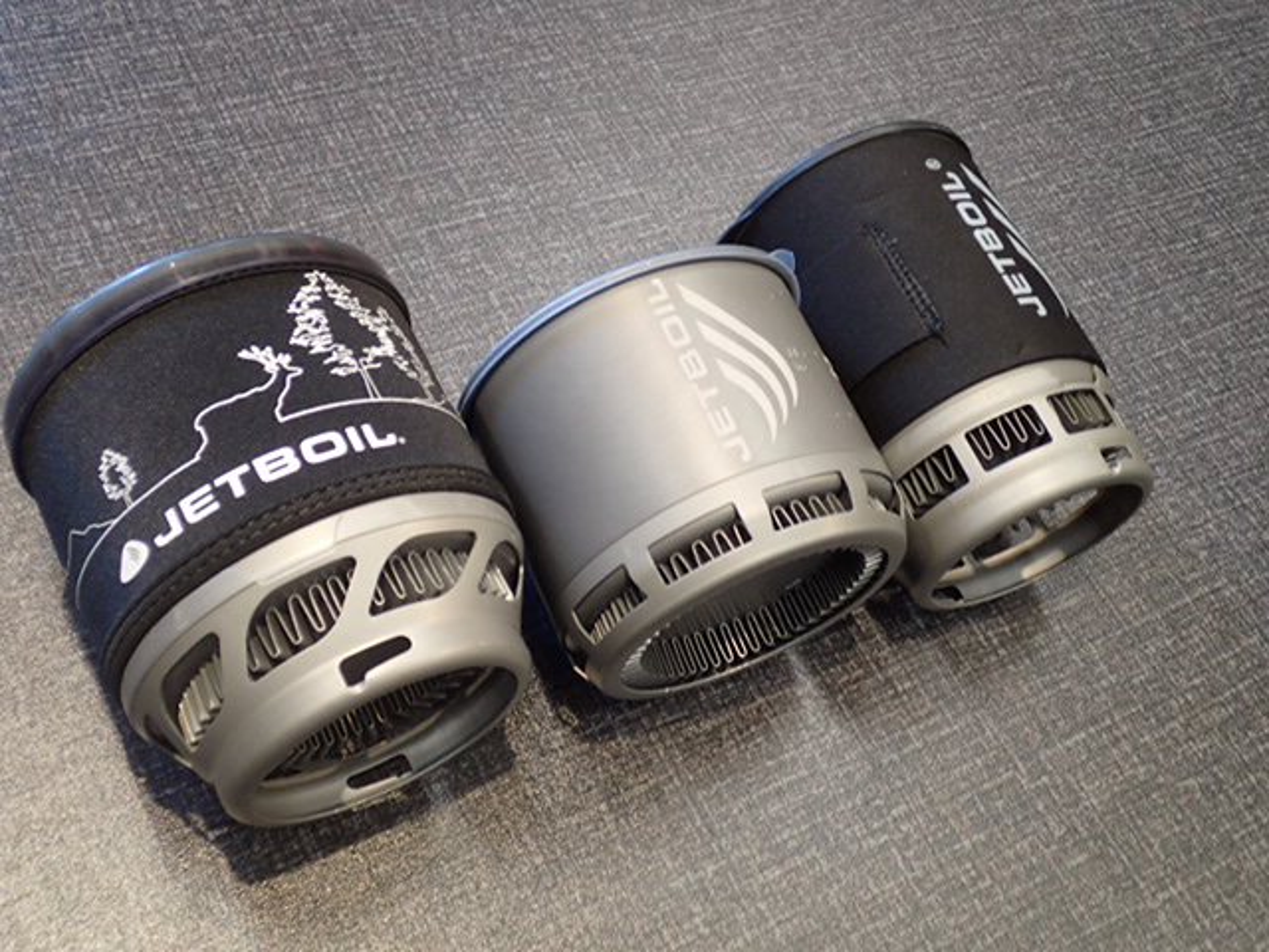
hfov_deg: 46.8
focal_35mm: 40
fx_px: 1466
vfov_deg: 36.0
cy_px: 476
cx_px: 634
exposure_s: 1/40
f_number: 2.8
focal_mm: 7.34
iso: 320
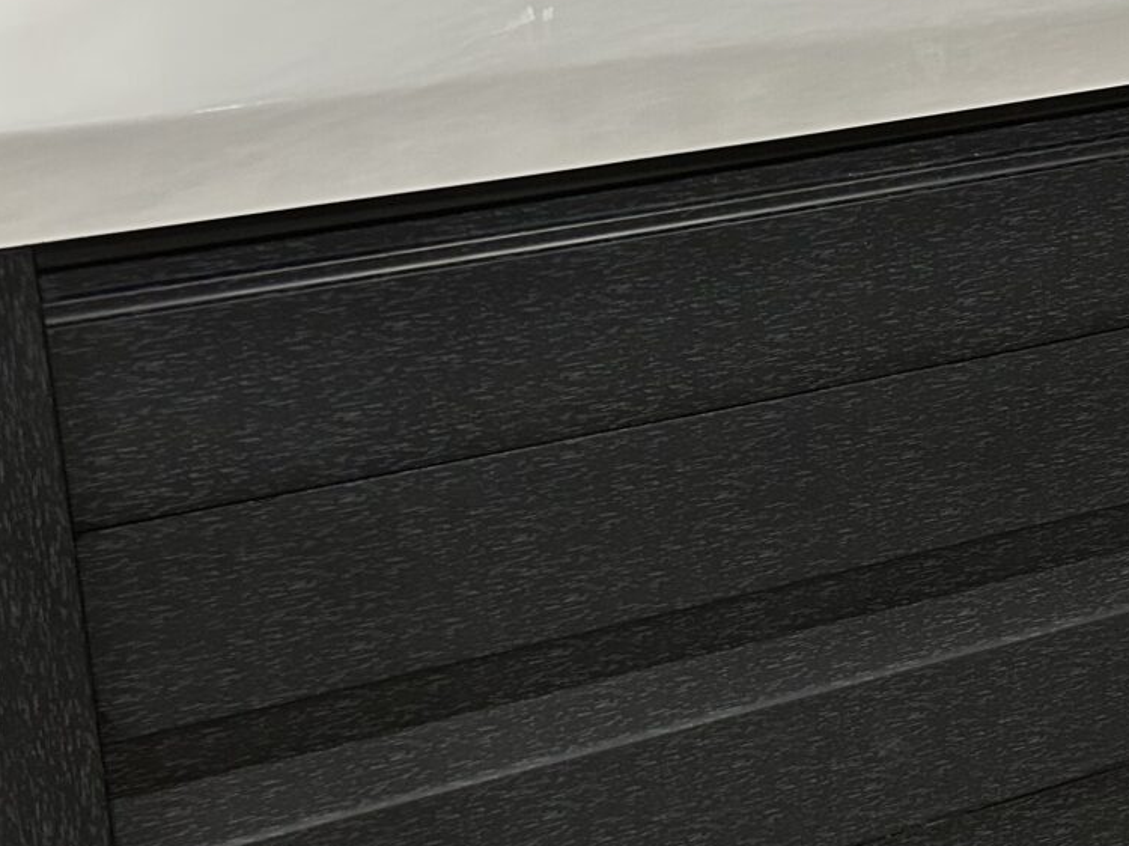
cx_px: 741
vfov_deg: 20.6
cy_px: 580
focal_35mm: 71
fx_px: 2315
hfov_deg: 27.3
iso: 250
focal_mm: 5.7
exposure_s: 1/60
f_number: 1.5
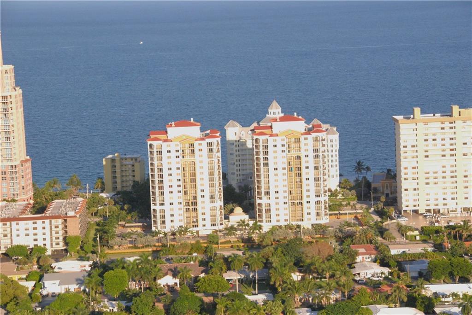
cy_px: 158
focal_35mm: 112
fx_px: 1476
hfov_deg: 18.2
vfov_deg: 12.2
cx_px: 236
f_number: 10
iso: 1600
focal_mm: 75
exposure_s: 1/1600
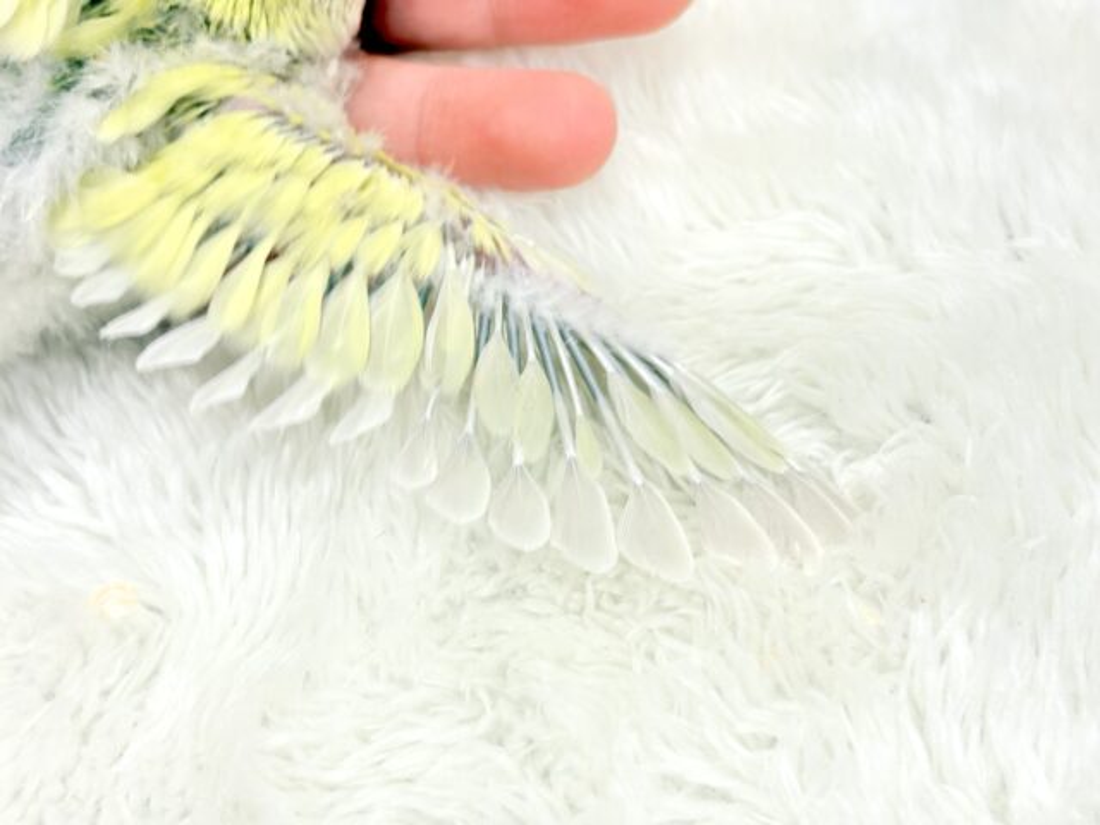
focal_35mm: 52
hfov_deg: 36.8
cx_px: 550
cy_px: 412
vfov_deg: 28.0
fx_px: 1652
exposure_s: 1/50
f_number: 1.6
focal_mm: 5.96
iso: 32
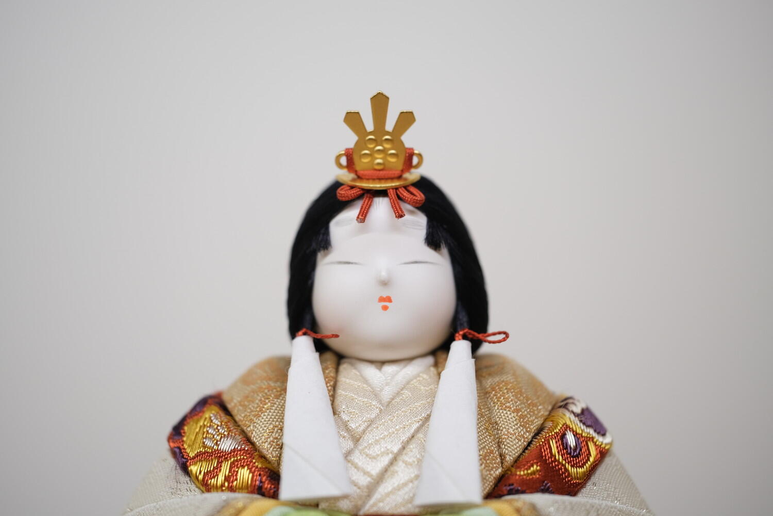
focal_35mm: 120
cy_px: 258
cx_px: 386
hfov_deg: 17.1
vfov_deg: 11.4
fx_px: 2576
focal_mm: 80
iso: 200
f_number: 2.8
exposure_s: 1/38
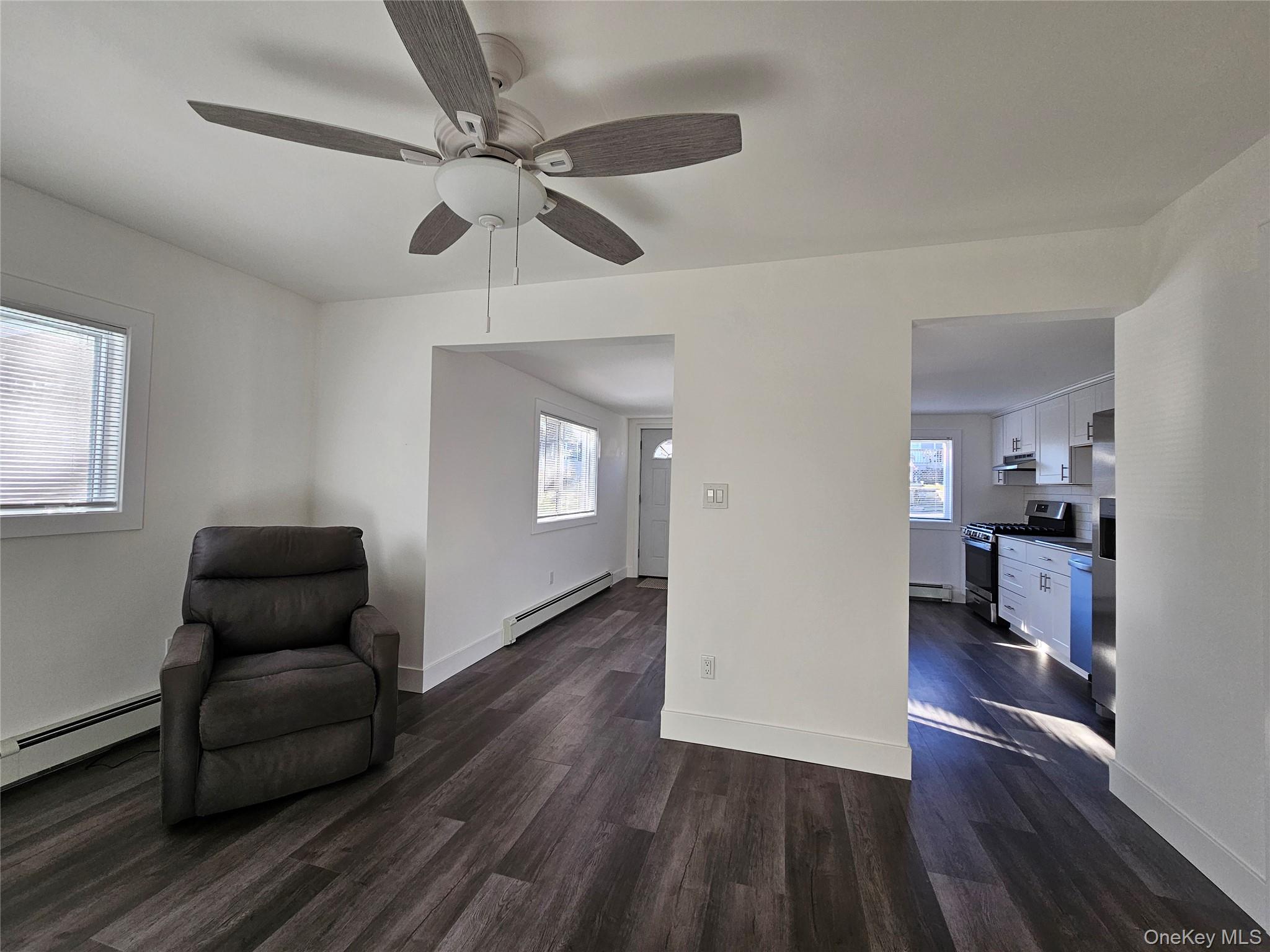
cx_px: 635
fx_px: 477
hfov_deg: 106.2
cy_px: 476
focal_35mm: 13
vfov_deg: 89.9
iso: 100
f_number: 2.2
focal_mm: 2.2
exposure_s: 1/120
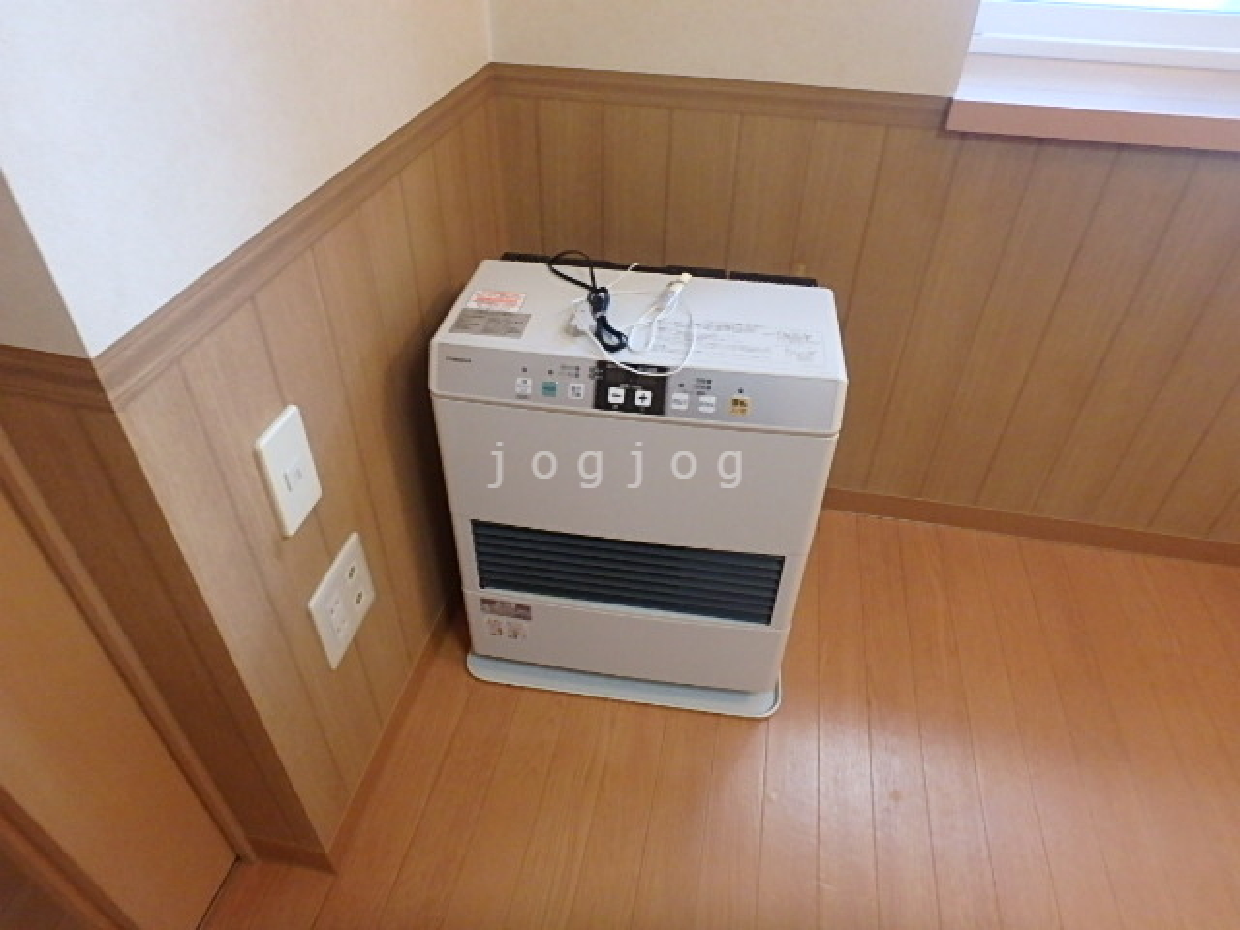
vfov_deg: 63.4
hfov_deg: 79.0
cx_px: 620
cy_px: 465
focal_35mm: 21
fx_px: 752
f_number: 3.5
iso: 800
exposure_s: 1/25
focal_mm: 3.7
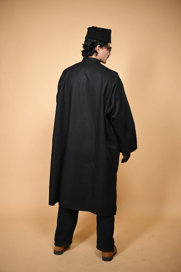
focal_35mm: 42
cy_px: 136
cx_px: 90
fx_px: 317
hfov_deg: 31.9
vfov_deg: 46.4
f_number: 2.8
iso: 100
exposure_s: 1/160
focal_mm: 42
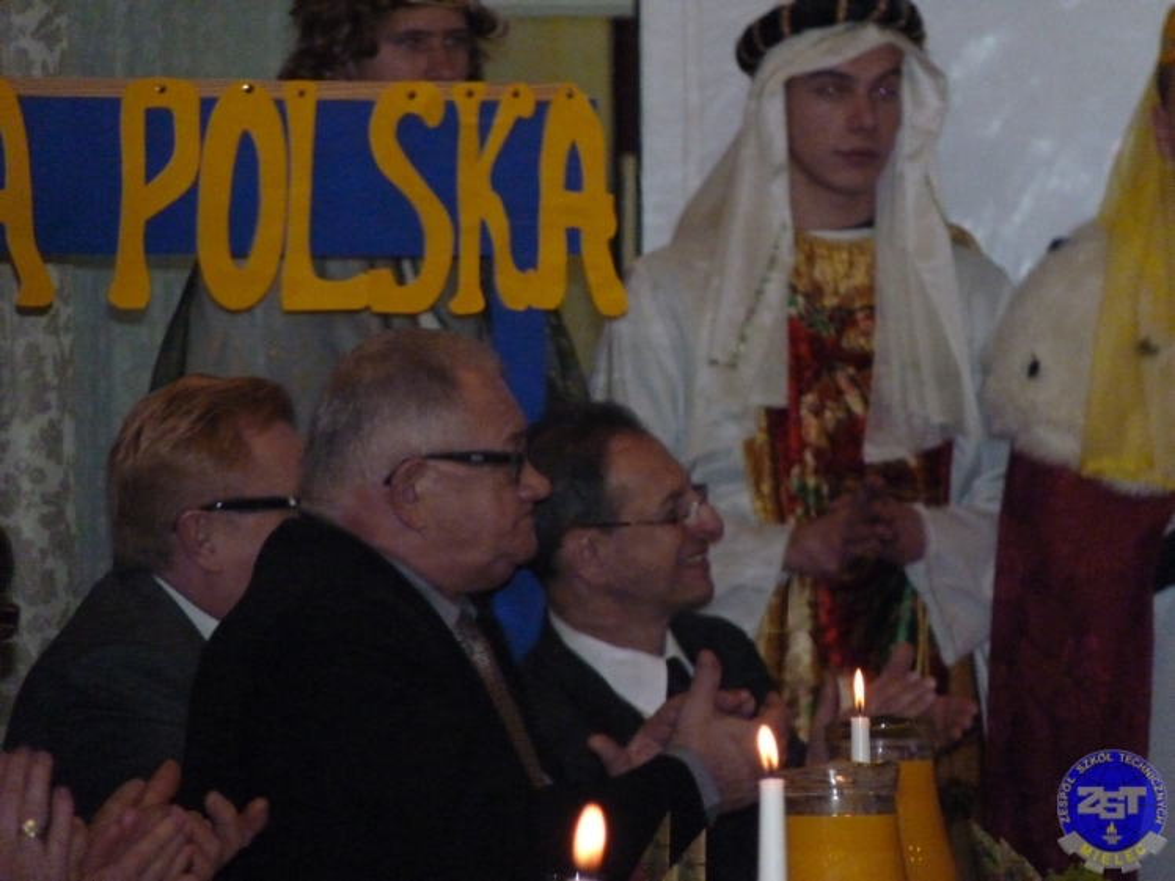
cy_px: 440
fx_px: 11948
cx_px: 588
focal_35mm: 352
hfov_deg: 5.6
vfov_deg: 4.2
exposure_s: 1/320
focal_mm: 62.5
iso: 800
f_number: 3.7
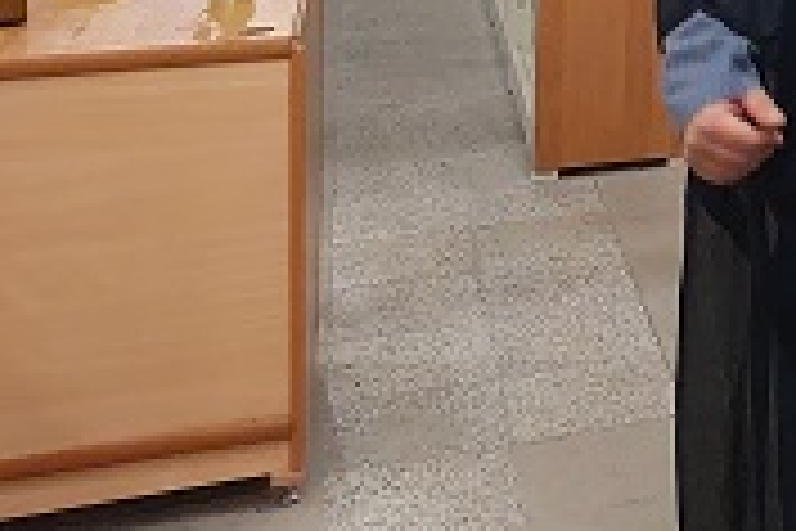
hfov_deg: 21.1
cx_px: 1196
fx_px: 1791
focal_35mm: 81
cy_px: -338
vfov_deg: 15.2
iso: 320
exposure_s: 1/50
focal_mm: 5.06
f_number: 1.8
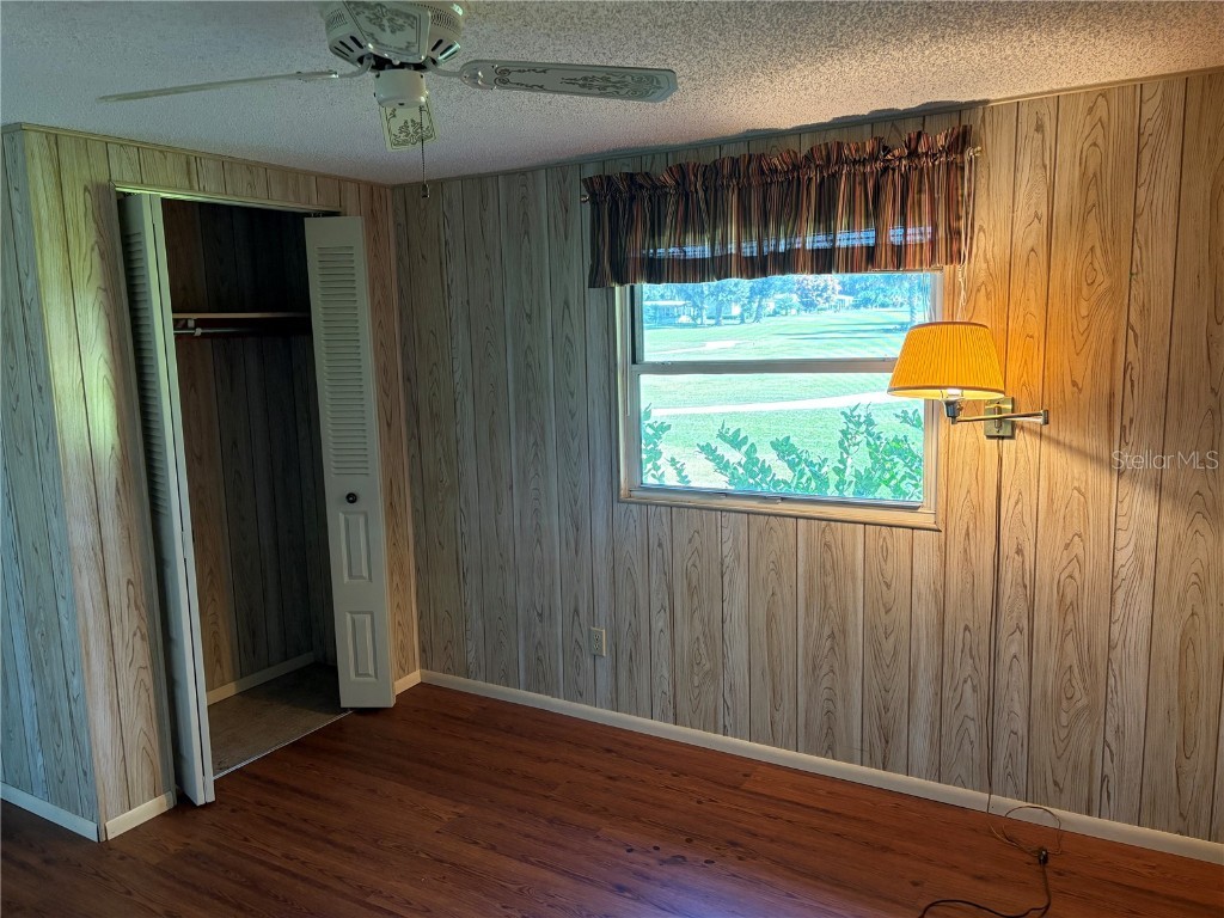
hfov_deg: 67.3
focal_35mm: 26
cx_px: 612
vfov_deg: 53.1
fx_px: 919
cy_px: 459
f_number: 1.6
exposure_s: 1/60
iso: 200
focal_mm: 5.96
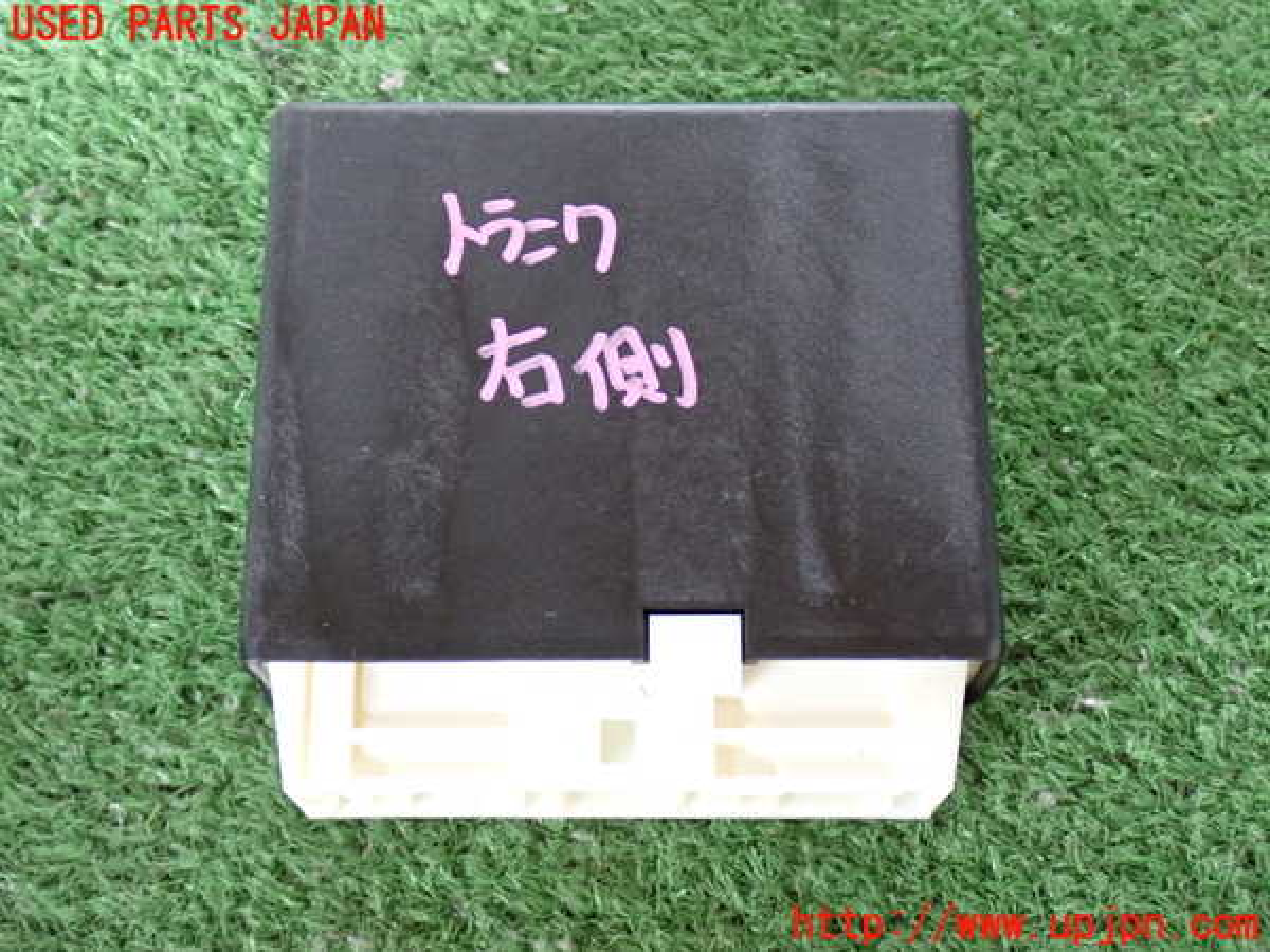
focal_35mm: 54
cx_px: 635
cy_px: 476
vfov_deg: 27.0
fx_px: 1981
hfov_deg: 35.5
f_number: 3.3
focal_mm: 9.65
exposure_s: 1/25
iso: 800
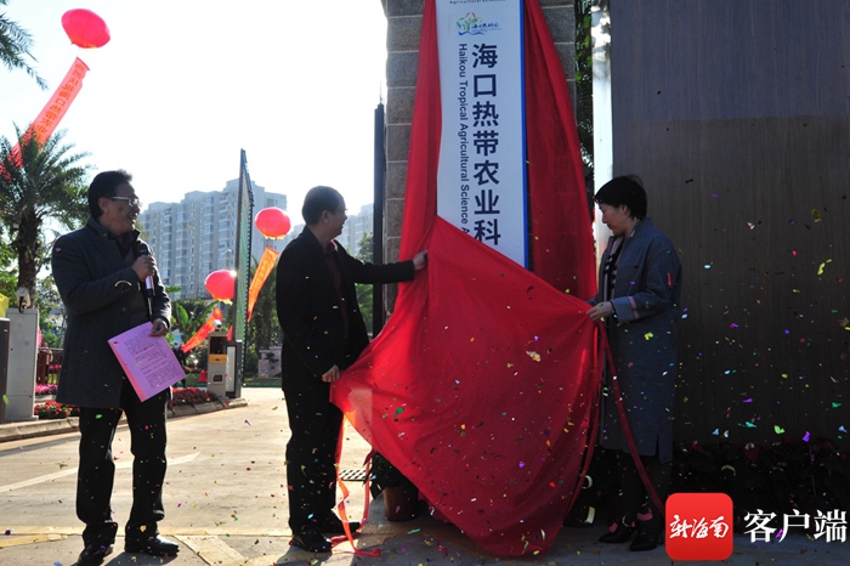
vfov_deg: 37.8
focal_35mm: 35
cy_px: 283
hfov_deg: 54.5
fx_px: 826
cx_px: 425
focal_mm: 35
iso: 1250
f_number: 13
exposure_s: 1/640
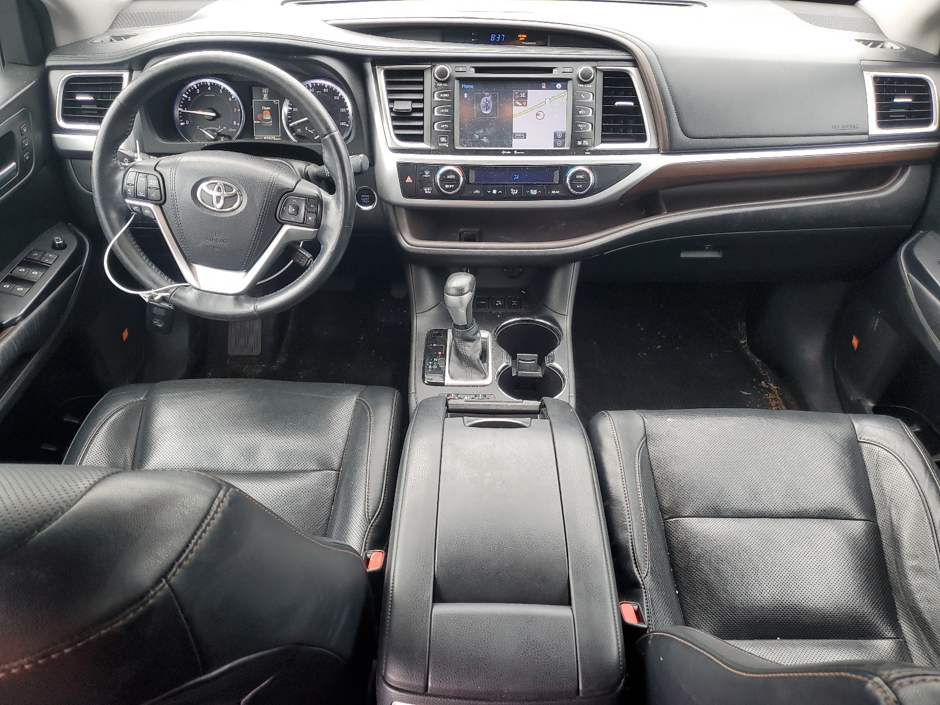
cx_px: 470
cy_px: 352
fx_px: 706
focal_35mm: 26
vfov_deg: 53.1
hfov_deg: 67.3
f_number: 1.5
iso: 73
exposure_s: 1/120
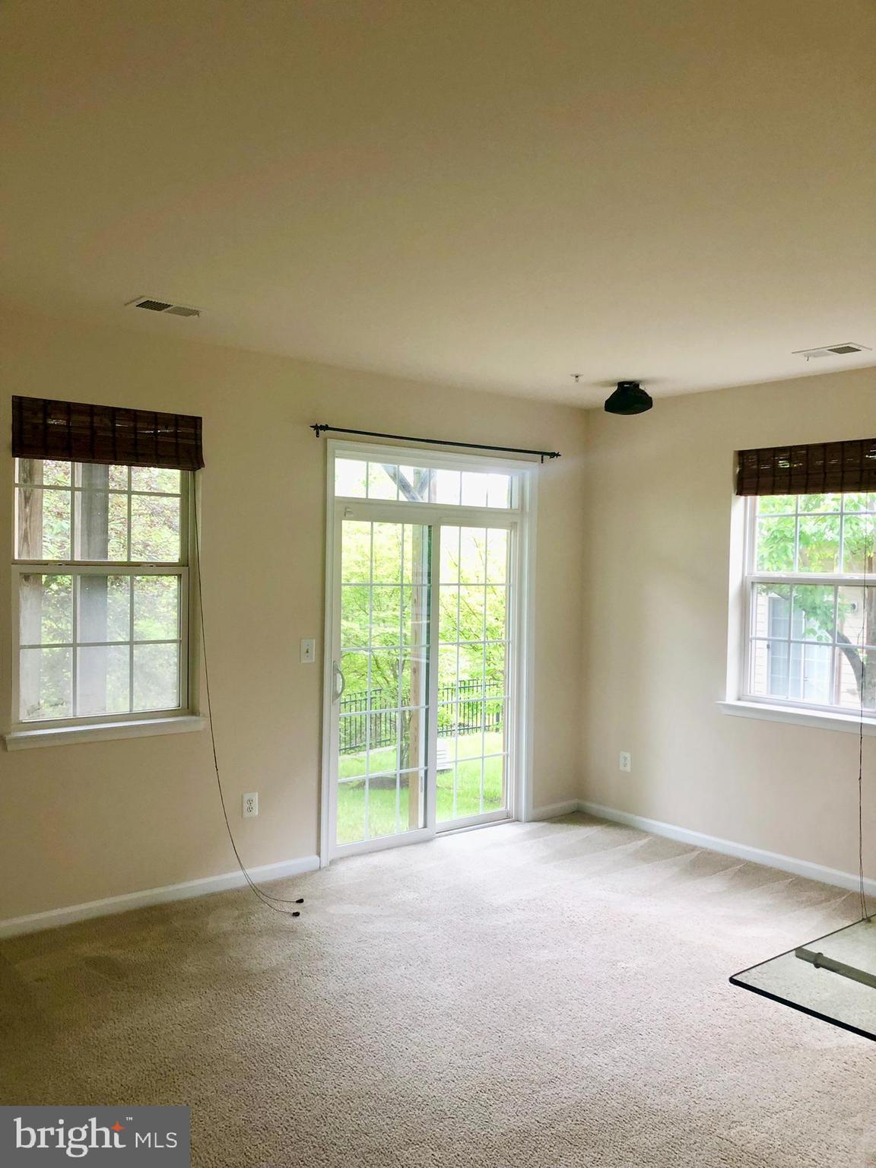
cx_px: 438
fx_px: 945
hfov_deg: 49.7
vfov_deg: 63.4
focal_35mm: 28
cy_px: 584
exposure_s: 1/40
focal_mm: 4
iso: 25
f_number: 1.8
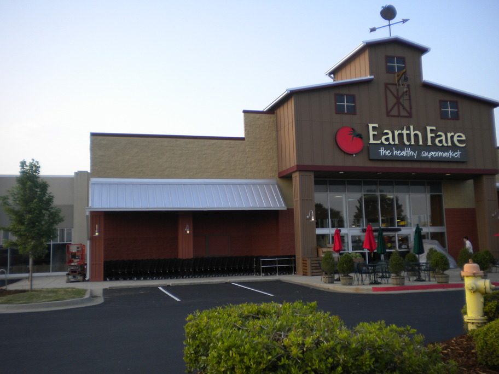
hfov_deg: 52.6
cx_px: 250
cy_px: 187
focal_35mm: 35
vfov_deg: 40.7
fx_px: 505
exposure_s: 1/245
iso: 80
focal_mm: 6.3
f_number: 3.1
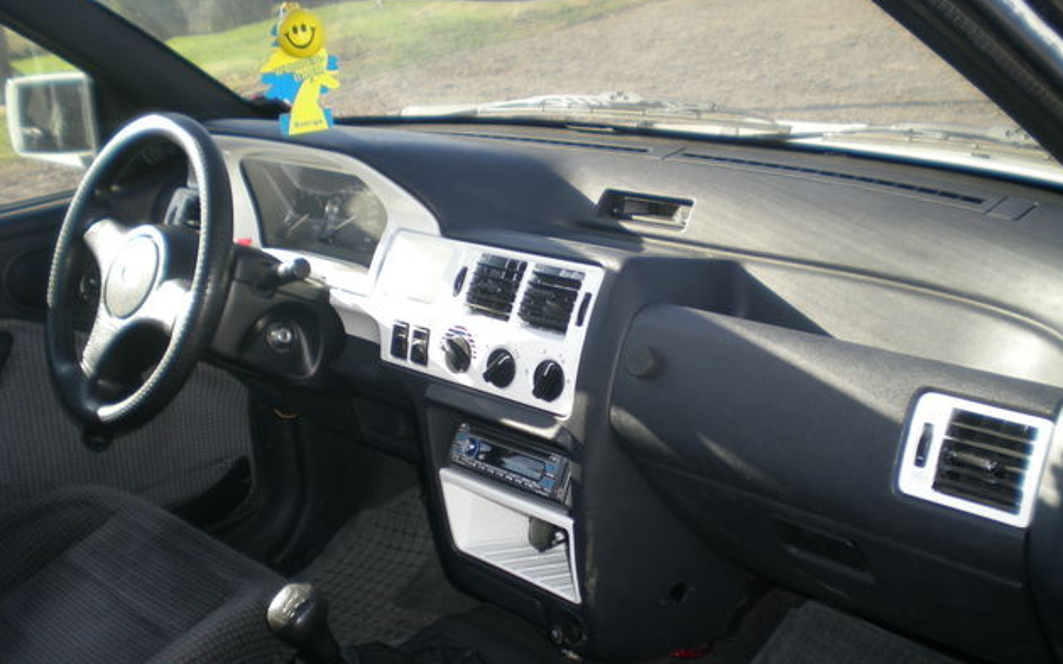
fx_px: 1188
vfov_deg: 31.2
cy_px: 399
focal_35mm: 41
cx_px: 532
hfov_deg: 48.2
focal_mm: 6.3
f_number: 3.1
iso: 50
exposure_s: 1/150
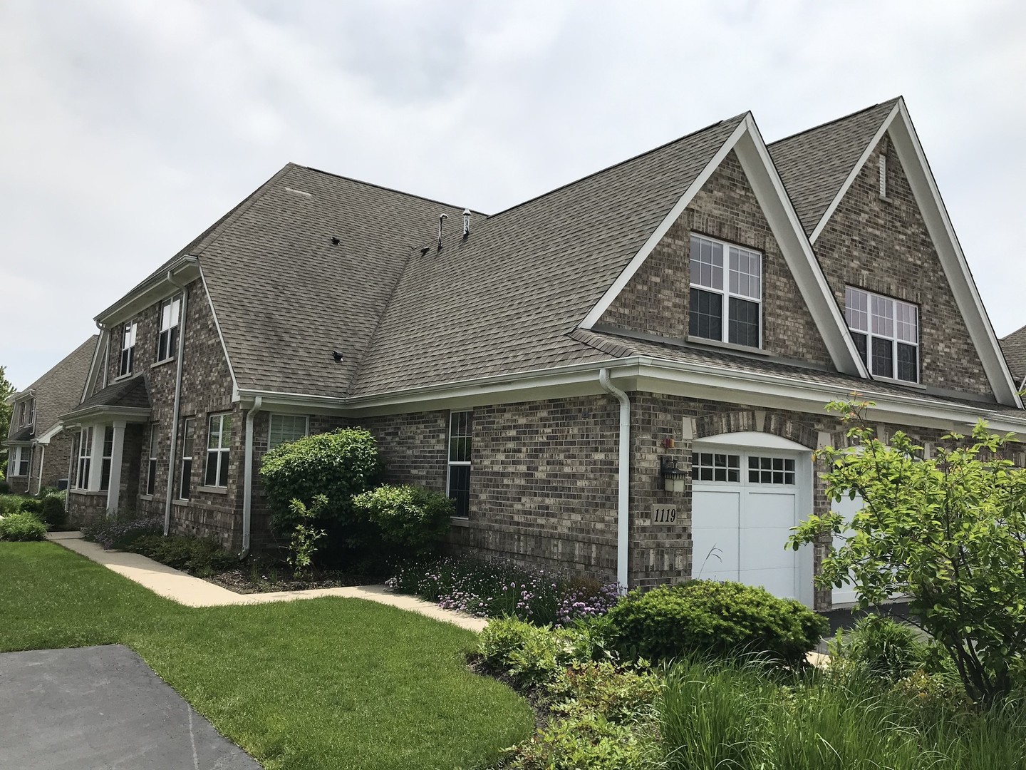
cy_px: 385
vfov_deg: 49.7
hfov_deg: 63.4
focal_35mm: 28
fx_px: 830
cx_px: 513
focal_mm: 3.99
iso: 20
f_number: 1.8
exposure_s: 1/3831
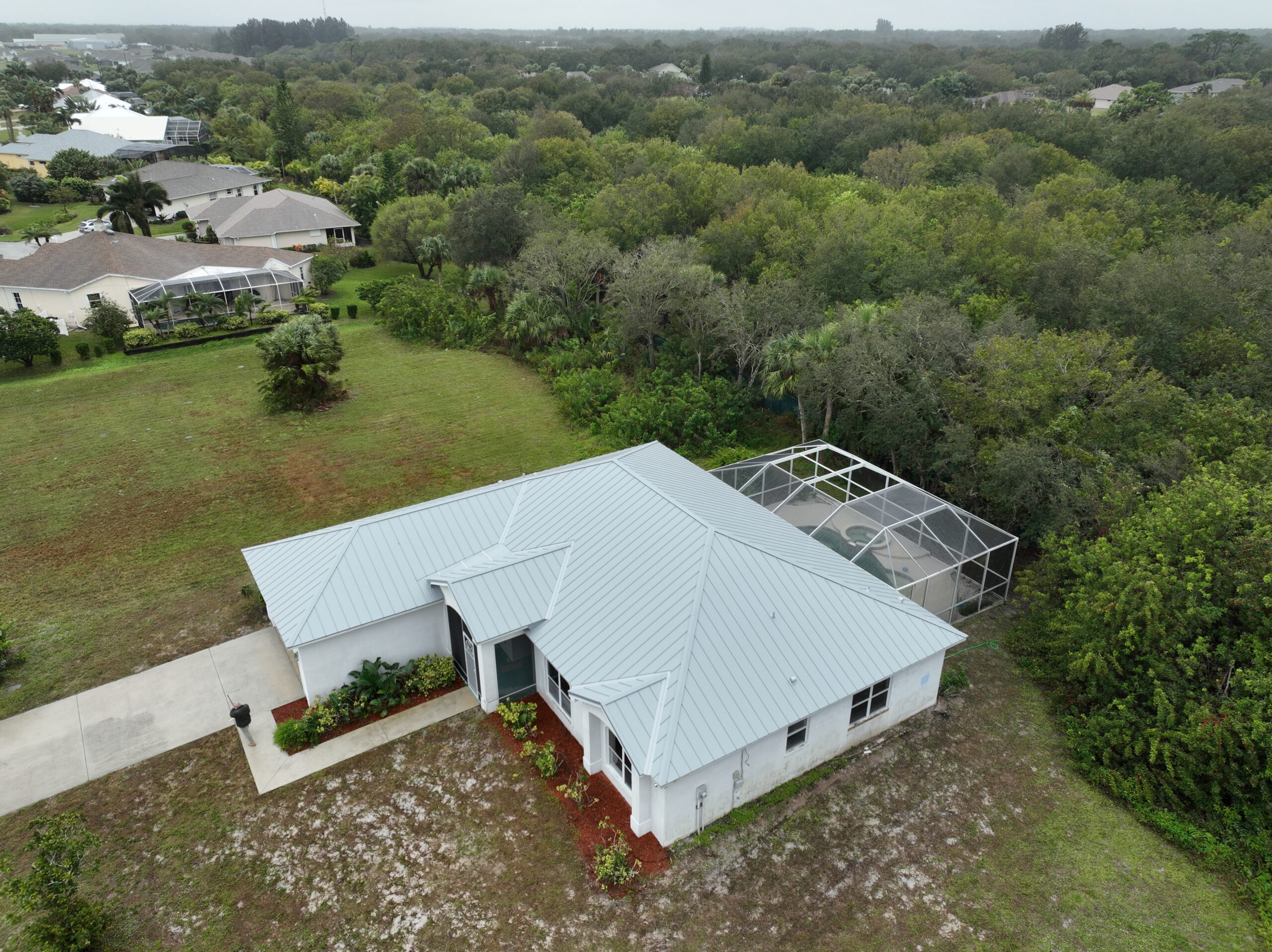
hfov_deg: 71.6
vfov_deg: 56.8
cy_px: 476
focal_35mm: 24
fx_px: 882
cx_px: 636
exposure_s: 1/30
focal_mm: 12.29
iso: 100
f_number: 2.8
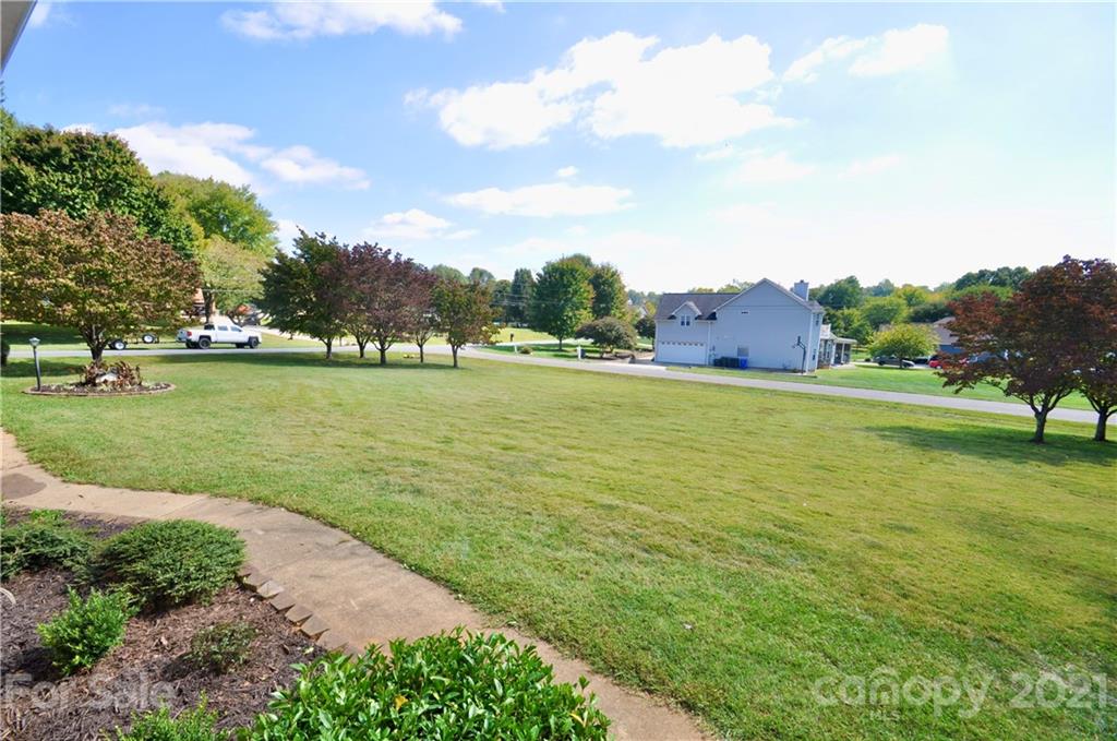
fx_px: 465
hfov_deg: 100.5
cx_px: 558
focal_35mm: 15
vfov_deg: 77.1
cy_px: 370
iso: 200
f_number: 9
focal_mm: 10
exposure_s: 1/200
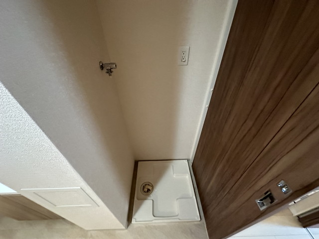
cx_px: 160
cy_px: 120
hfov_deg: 102.1
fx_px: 129
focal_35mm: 14
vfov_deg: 85.7
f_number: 2.2
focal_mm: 2.22
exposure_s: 1/60
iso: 1250
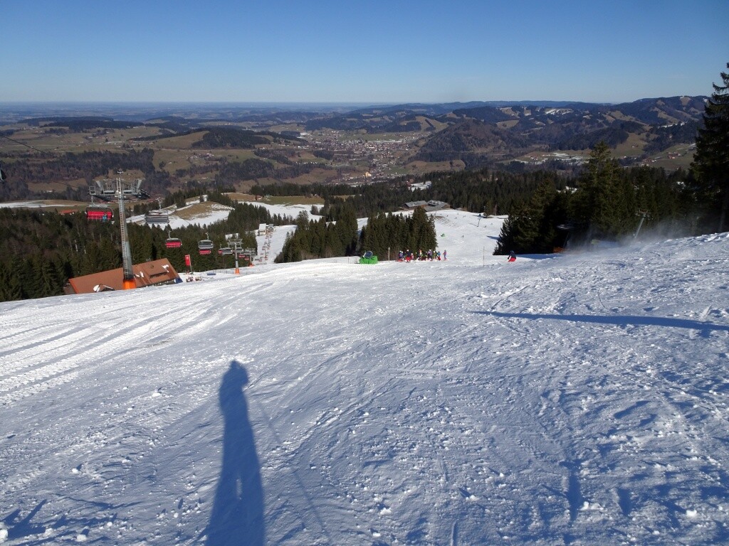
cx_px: 364
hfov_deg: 71.6
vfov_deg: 56.8
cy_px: 273
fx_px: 505
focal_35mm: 24
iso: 80
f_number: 3.5
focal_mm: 4.1
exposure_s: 1/2000
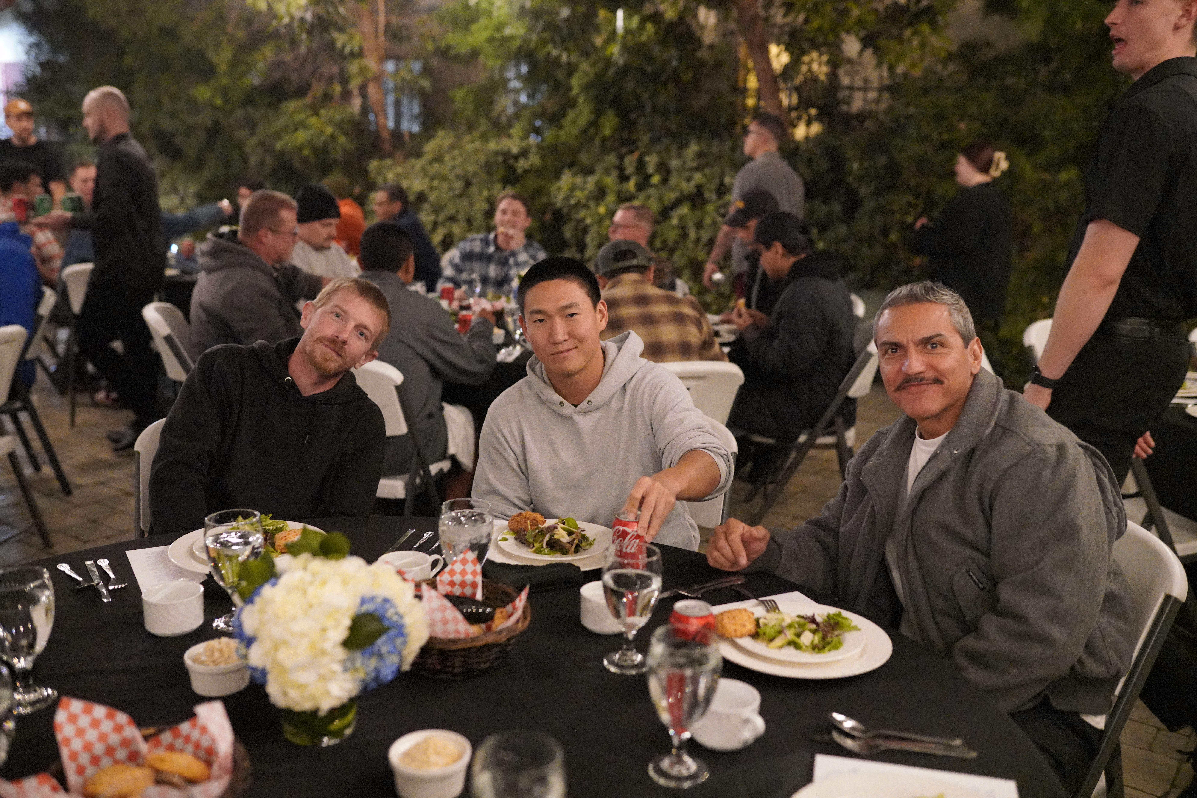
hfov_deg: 54.4
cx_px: 598
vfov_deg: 37.9
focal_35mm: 35
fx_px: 1164
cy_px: 399
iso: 12800
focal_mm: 35
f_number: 2
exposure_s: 1/125
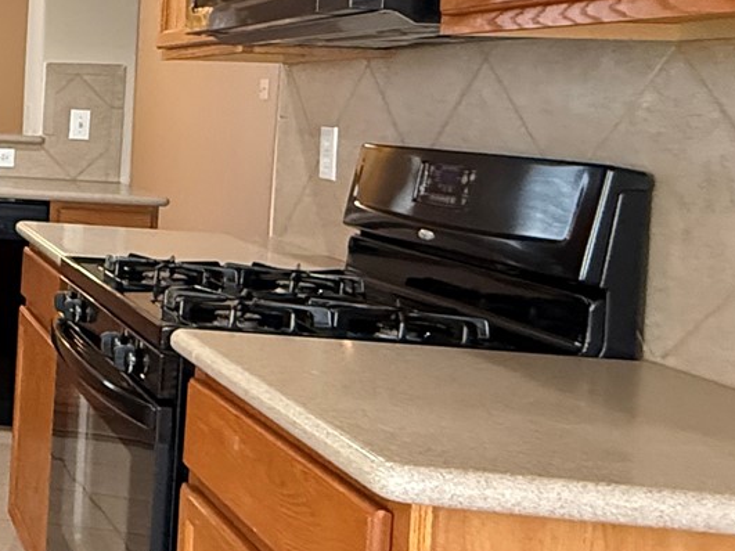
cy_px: 129
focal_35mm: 54
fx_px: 1146
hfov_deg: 26.4
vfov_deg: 26.6
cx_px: -353
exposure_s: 1/60
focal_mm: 2.22
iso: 800
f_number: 2.2
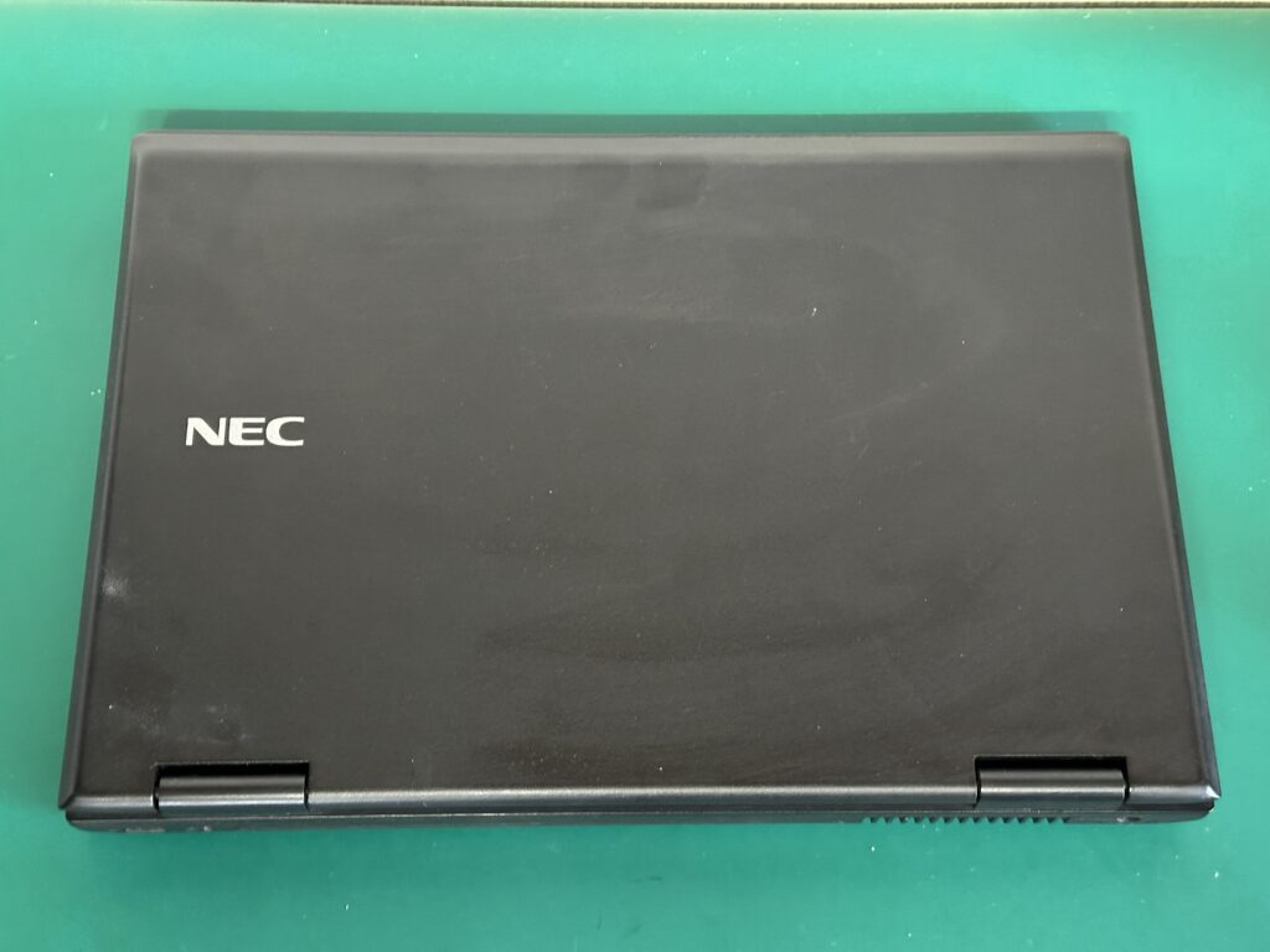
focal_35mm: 48
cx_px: 635
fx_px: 1761
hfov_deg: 39.7
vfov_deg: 30.3
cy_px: 476
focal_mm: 6.86
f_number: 1.78
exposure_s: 1/20
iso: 640
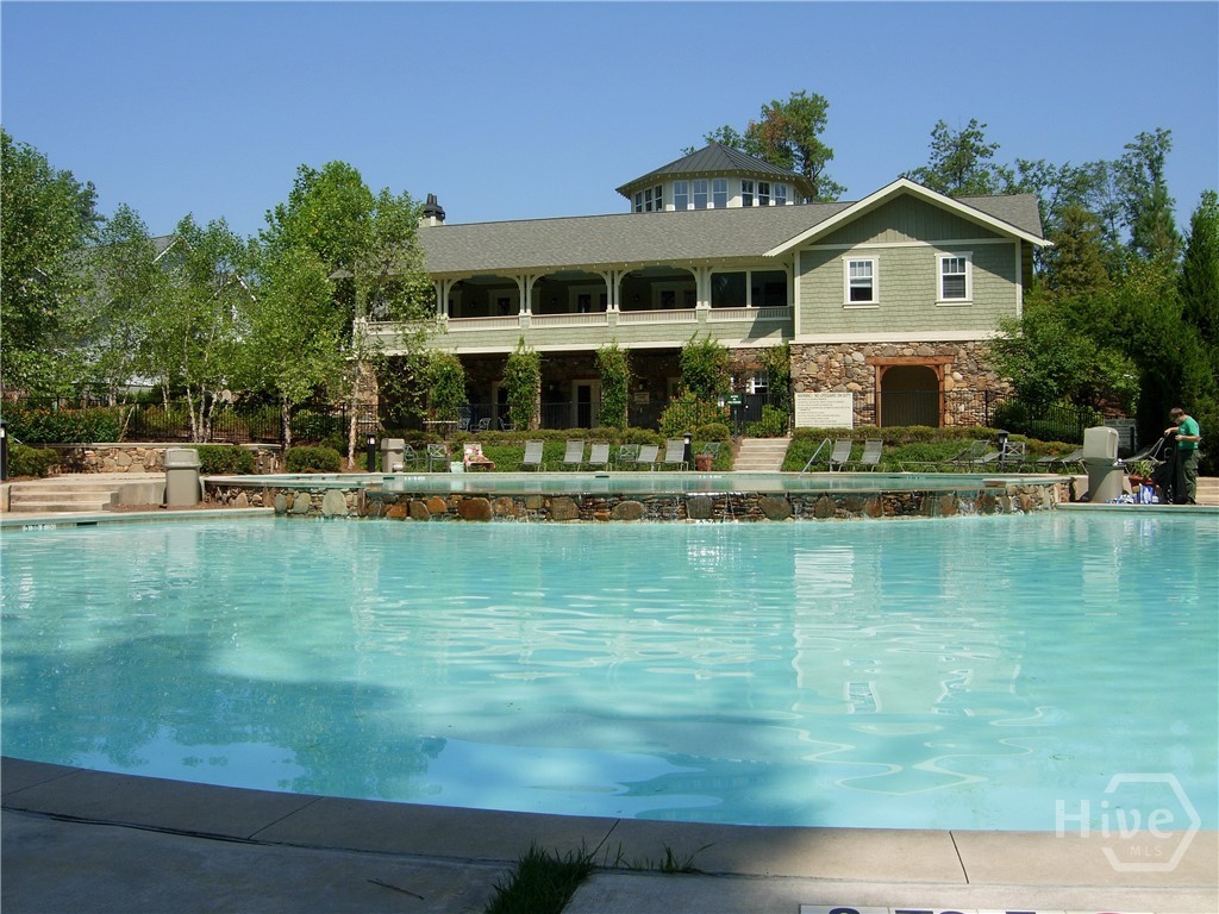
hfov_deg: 51.4
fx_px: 1268
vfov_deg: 39.7
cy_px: 457
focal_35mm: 36
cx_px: 610
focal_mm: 7.5
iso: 50
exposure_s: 1/406
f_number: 5.4
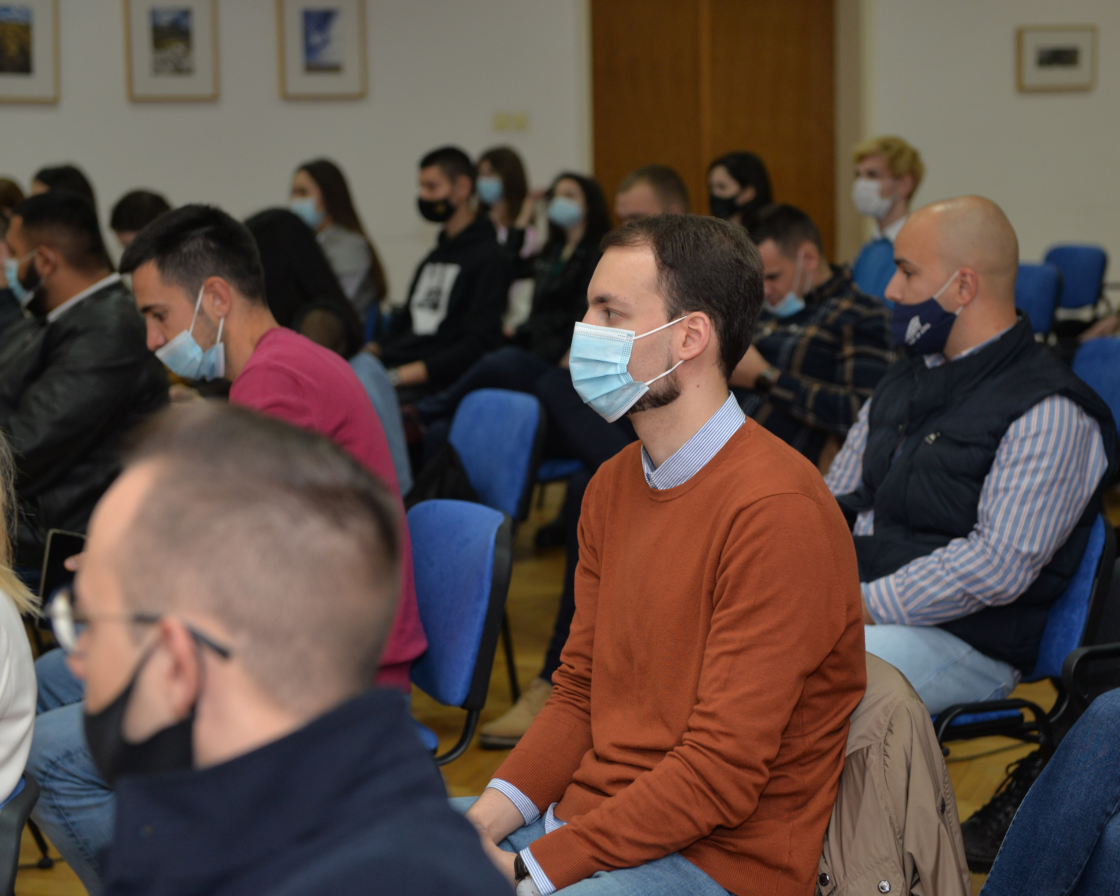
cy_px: 448
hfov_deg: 24.1
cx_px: 628
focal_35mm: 79
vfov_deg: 19.4
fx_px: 2619
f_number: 4
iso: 800
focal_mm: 70
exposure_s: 1/125
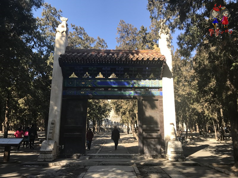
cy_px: 89
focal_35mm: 28
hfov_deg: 63.4
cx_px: 119
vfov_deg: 49.7
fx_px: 193
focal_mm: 3.99
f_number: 1.8
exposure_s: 1/689
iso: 20
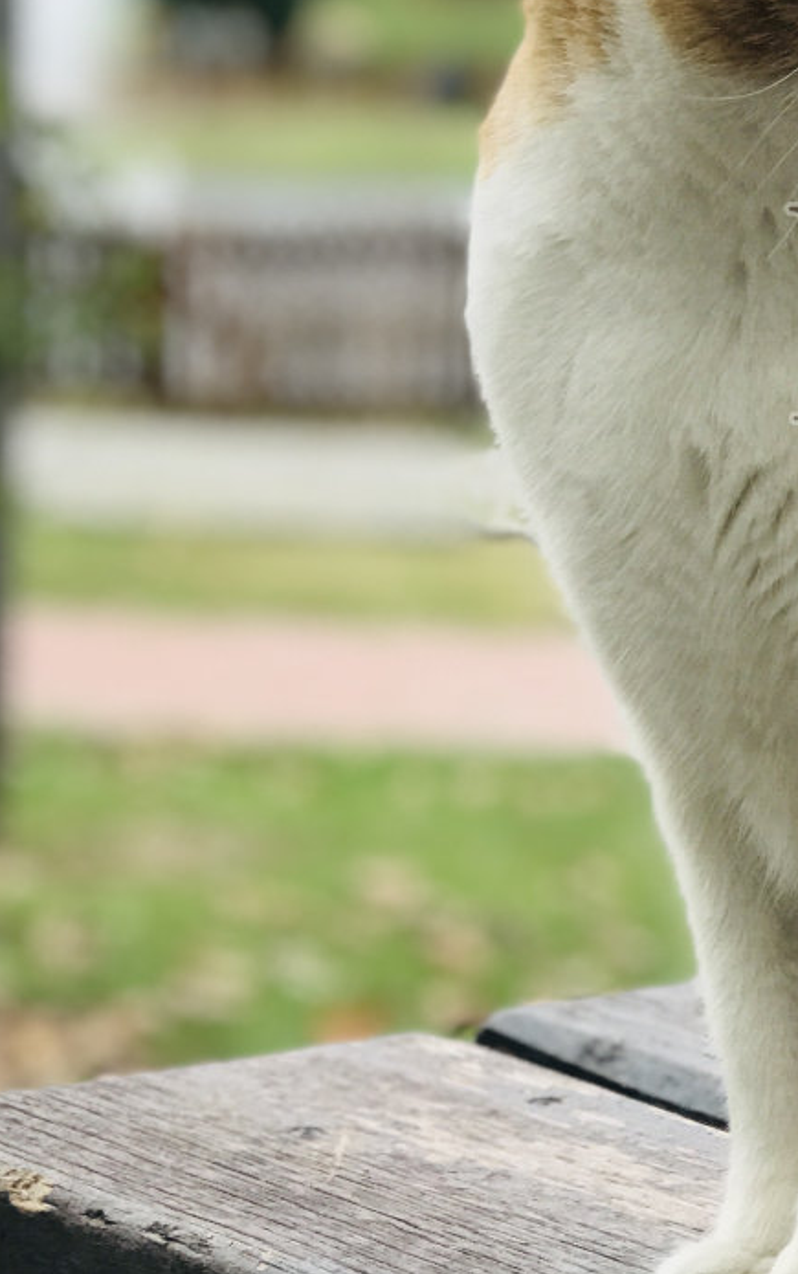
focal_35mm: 139
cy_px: 328
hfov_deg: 9.3
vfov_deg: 15.0
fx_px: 4832
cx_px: 1095
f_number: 2.8
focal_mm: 6.6
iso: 20
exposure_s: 1/323
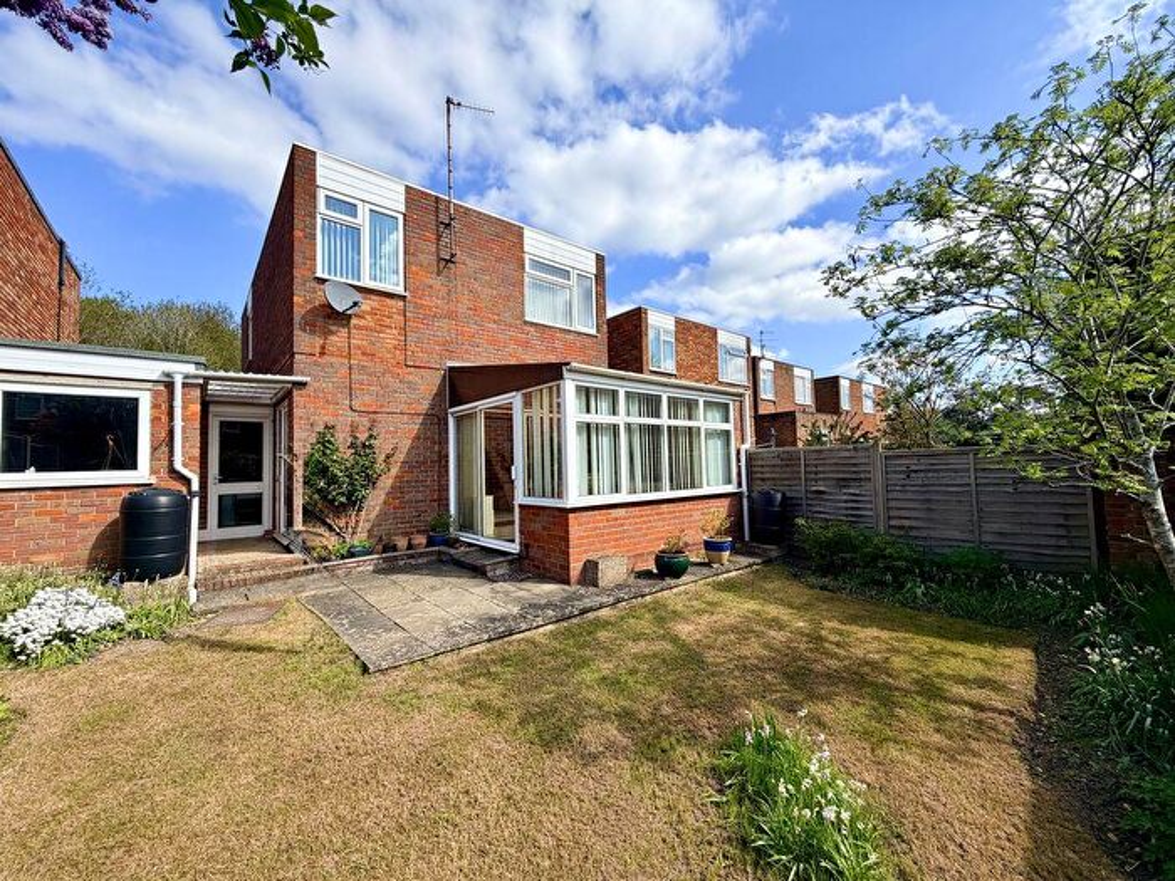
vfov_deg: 85.7
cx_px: 588
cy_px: 440
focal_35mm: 14
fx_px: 475
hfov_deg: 102.1
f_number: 2.2
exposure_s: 1/779
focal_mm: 2.22
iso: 20
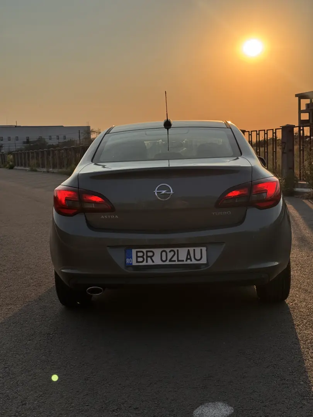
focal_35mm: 48
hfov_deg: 30.3
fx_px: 579
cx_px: 156
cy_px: 208
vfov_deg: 39.7
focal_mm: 6.76
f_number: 1.78
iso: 64
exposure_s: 1/7092
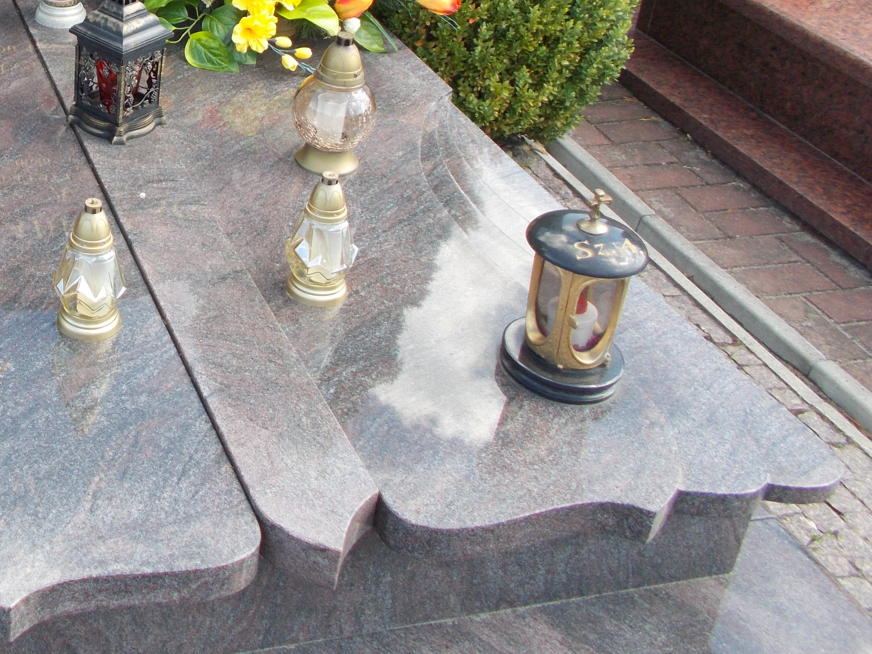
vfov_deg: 28.6
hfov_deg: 36.0
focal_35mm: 49
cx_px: 54
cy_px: 69
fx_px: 1234
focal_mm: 4.6
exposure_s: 1/125
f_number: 3.2
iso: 80
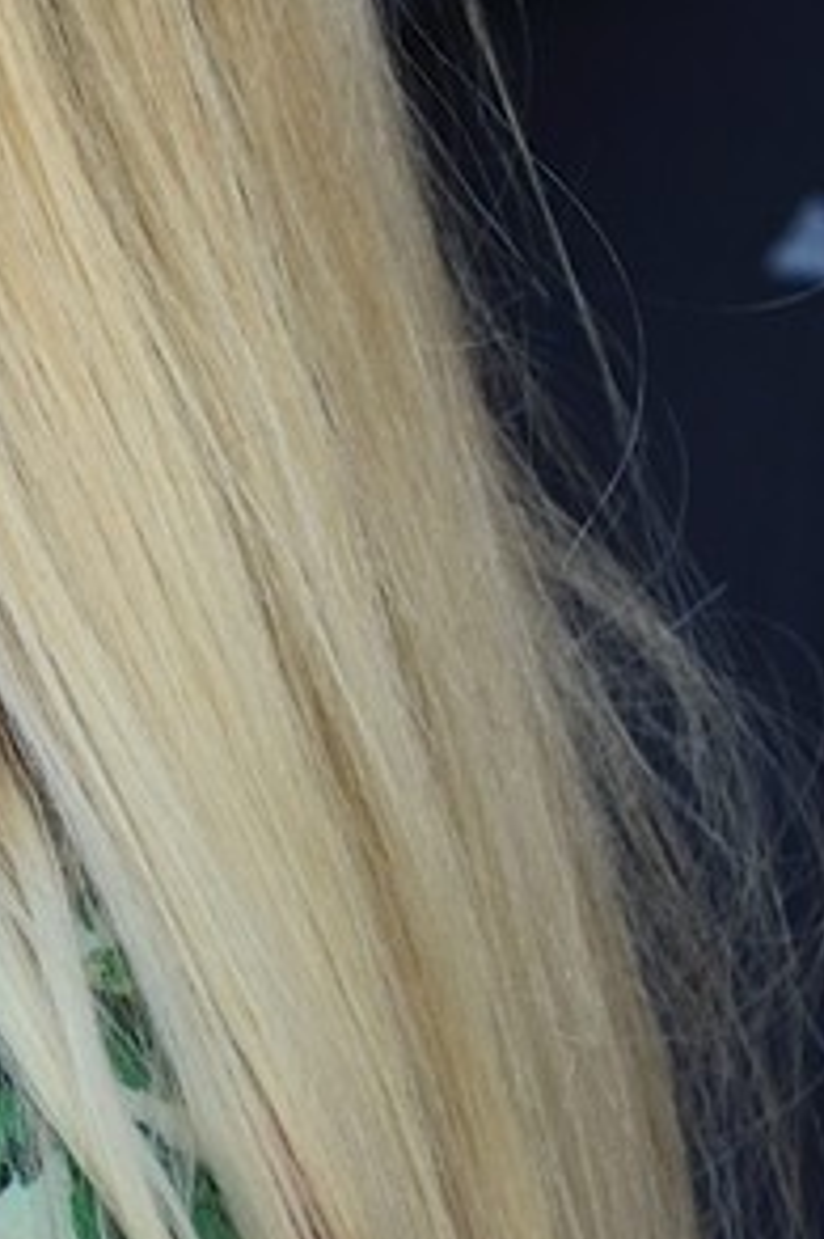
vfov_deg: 3.0
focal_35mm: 682
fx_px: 23441
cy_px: 1142
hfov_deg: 2.0
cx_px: -1382
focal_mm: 125
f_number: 5
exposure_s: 1/250
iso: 800
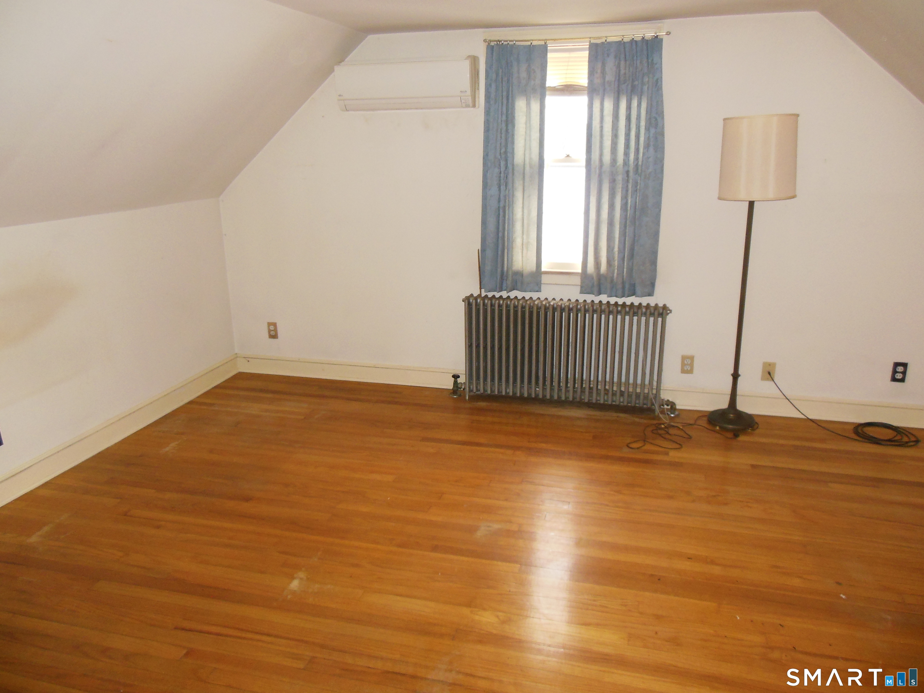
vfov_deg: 54.9
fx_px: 667
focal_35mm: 25
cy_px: 346
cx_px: 462
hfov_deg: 69.4
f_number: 3.2
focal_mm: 4.5
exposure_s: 1/25
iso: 400
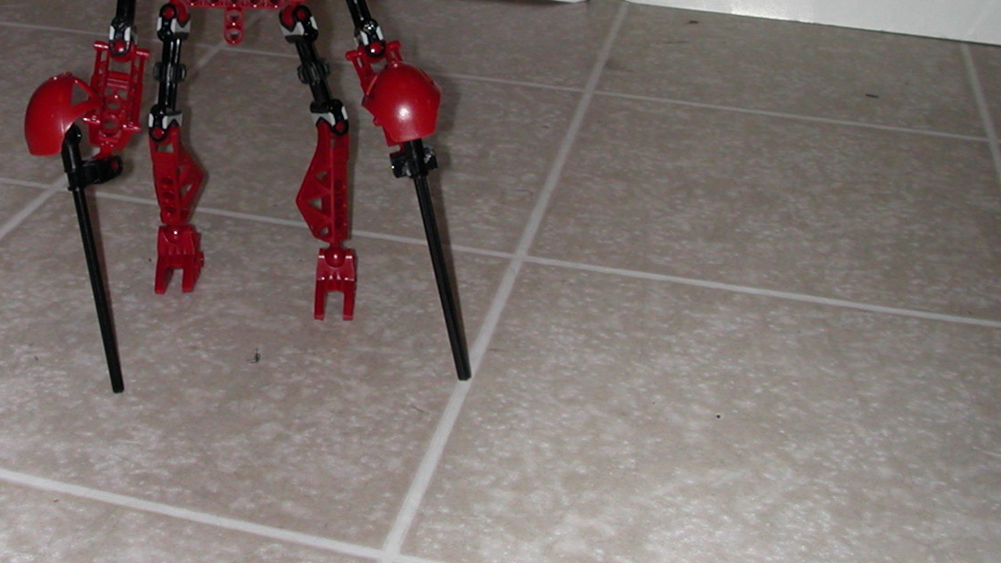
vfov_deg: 20.5
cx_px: 307
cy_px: 130
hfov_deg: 35.5
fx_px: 1540
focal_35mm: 58
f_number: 4.5
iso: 100
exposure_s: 1/59.9
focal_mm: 5.6
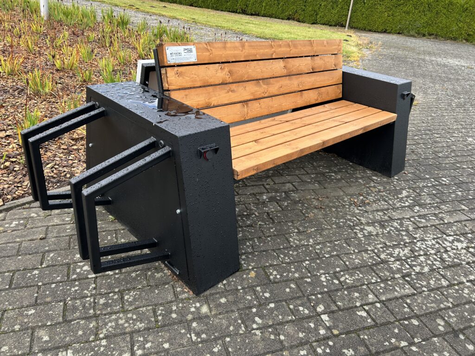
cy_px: 178
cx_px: 238
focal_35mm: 26
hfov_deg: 67.3
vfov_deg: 53.1
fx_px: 357
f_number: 1.5
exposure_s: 1/407
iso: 50
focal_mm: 5.7
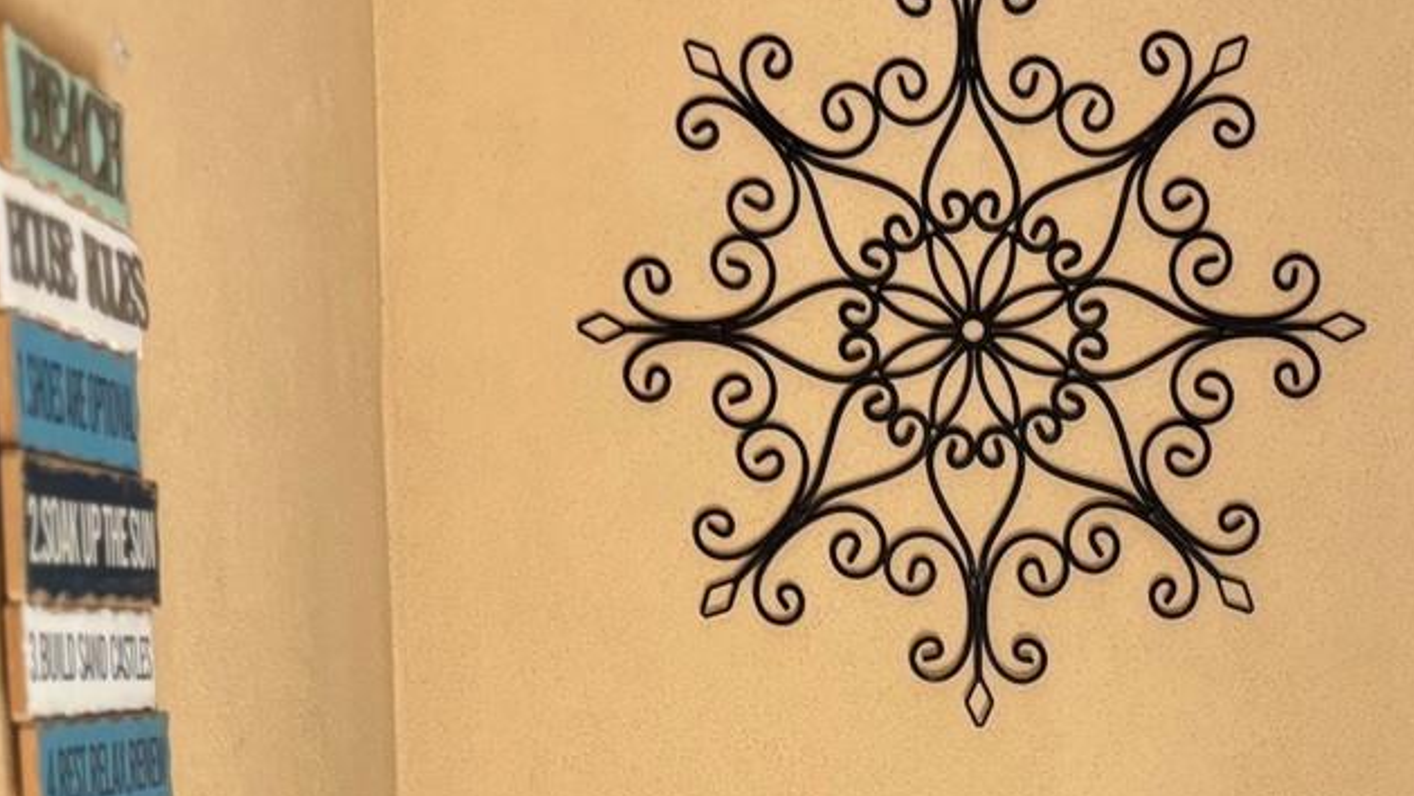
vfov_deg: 15.9
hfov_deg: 28.8
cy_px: 1043
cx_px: 1090
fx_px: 2700
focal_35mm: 72
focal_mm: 5.96
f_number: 1.6
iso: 125
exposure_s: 1/70
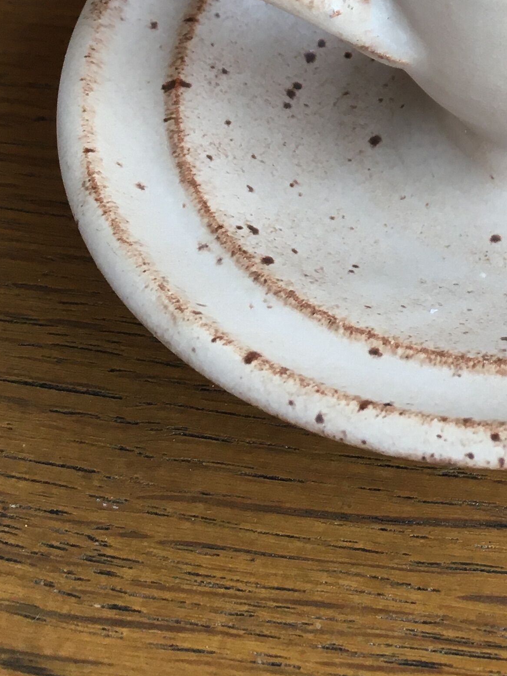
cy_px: -189
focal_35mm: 75
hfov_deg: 18.7
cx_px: 580
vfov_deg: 23.2
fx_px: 1465
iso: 25
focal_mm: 4.15
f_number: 2.2
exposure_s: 1/33
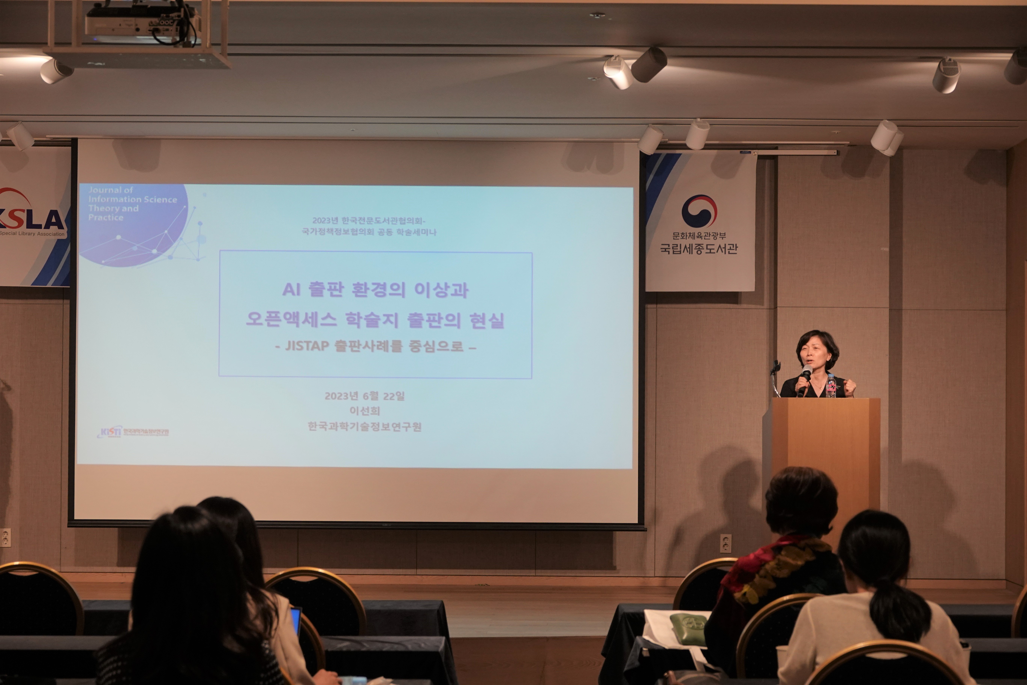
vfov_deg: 16.1
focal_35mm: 85
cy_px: 342
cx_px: 514
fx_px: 2425
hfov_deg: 23.9
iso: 320
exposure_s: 1/100
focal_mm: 31.33
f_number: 3.5
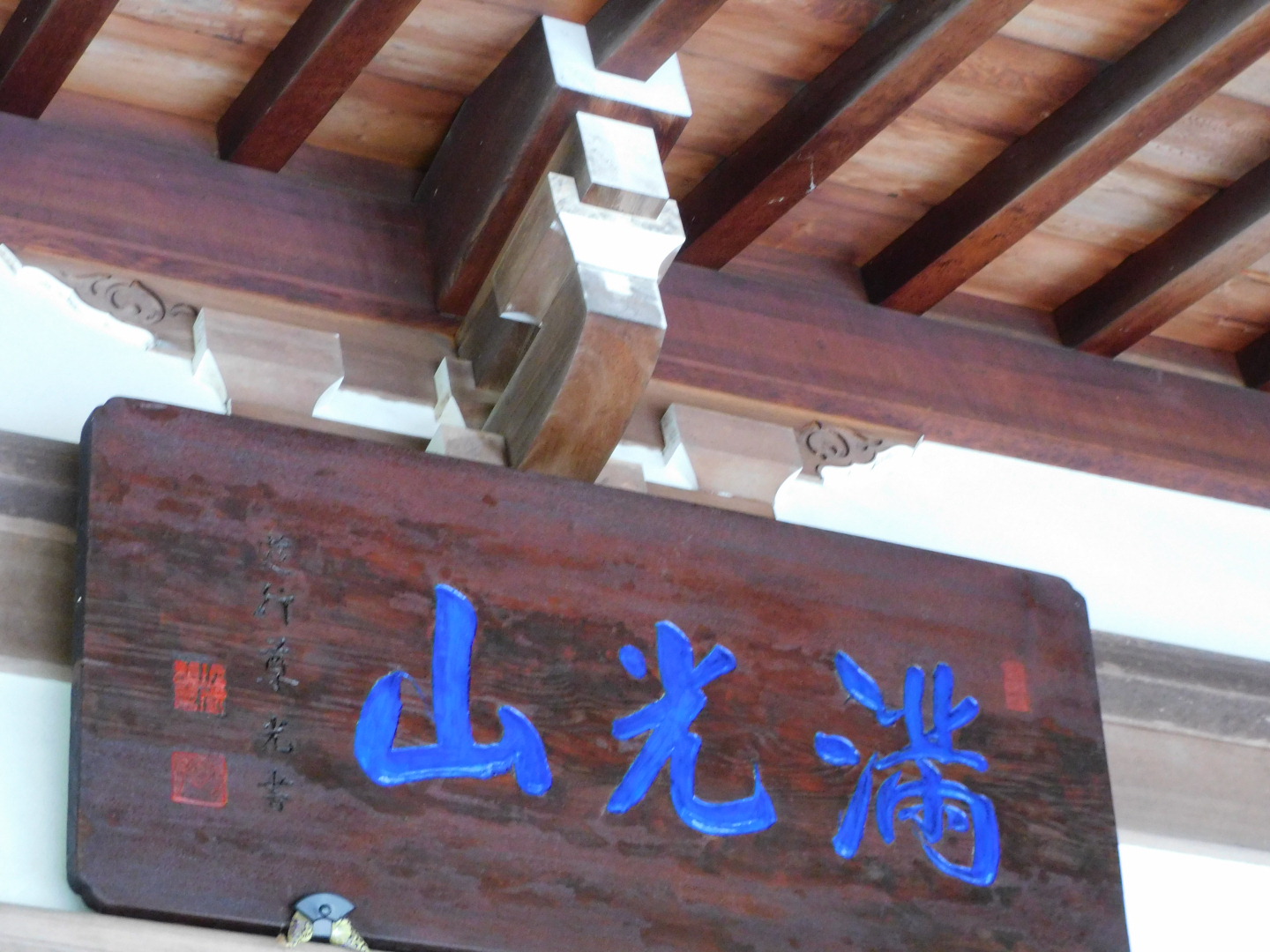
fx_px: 3485
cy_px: 476
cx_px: 635
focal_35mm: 95
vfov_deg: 15.6
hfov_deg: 20.7
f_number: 4.8
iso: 800
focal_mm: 17
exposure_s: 1/10
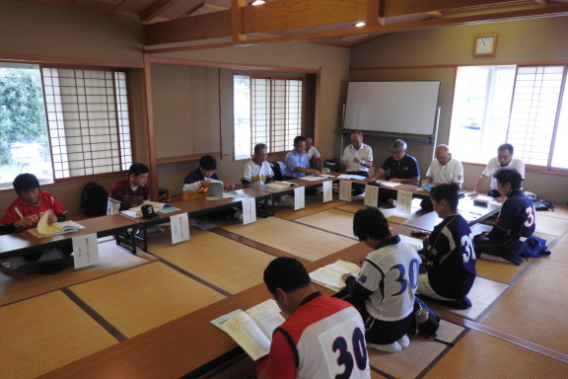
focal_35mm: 26
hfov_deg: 69.4
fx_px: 410
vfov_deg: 49.5
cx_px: 285
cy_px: 203
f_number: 3.3
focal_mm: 4.3
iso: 250
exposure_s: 1/30
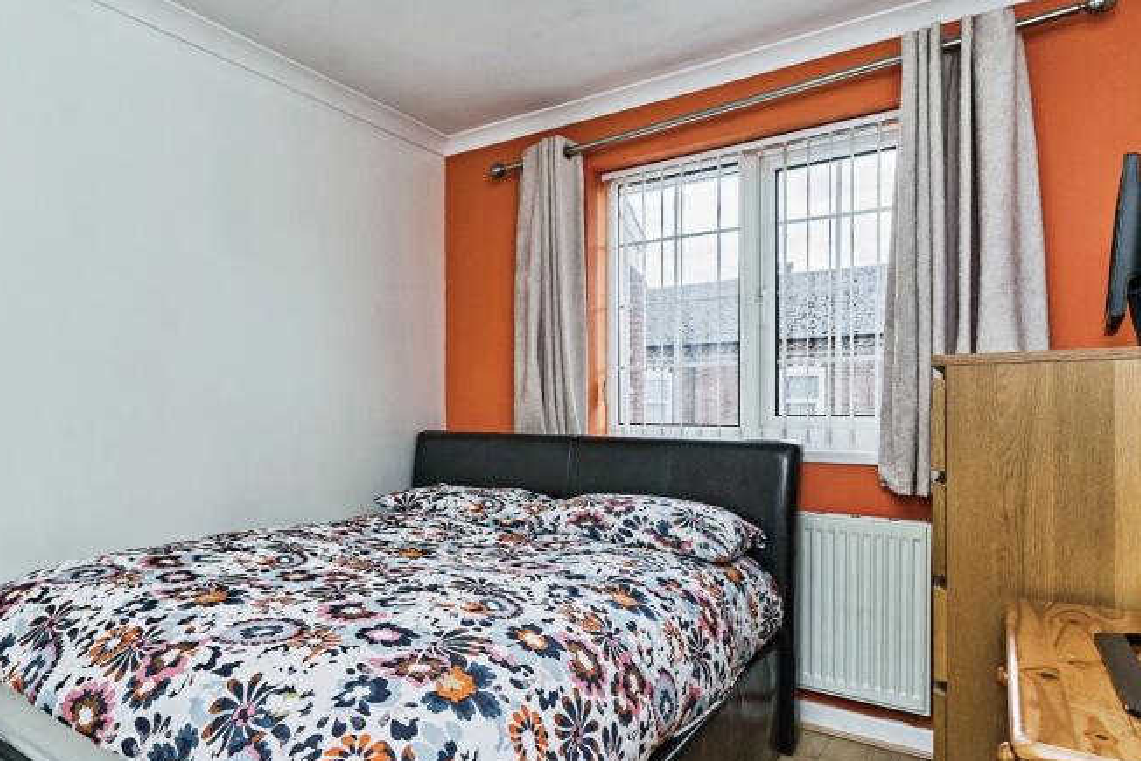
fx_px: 697
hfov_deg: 75.8
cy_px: 415
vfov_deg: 57.2
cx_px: 371
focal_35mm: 22
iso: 400
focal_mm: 14
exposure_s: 1/100
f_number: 8
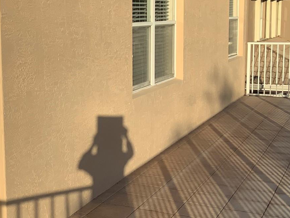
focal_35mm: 68
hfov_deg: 28.1
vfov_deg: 21.6
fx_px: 570
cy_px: 91
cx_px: 71
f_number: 1.8
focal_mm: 3
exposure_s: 1/2320
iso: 16
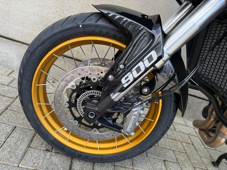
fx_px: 157
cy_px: 85
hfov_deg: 71.6
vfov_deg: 56.8
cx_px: 114
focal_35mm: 24
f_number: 1.78
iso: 100
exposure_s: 1/423
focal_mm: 6.76
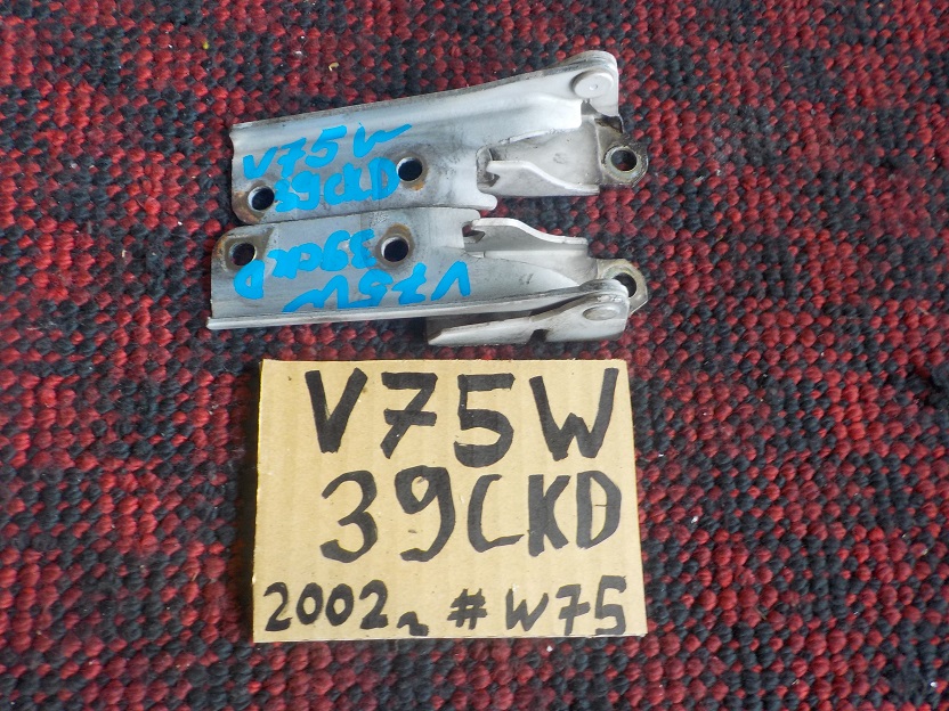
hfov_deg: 60.0
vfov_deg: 46.8
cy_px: 356
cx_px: 474
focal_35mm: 30
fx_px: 822
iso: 125
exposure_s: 1/40
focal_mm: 4.1
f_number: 3.3
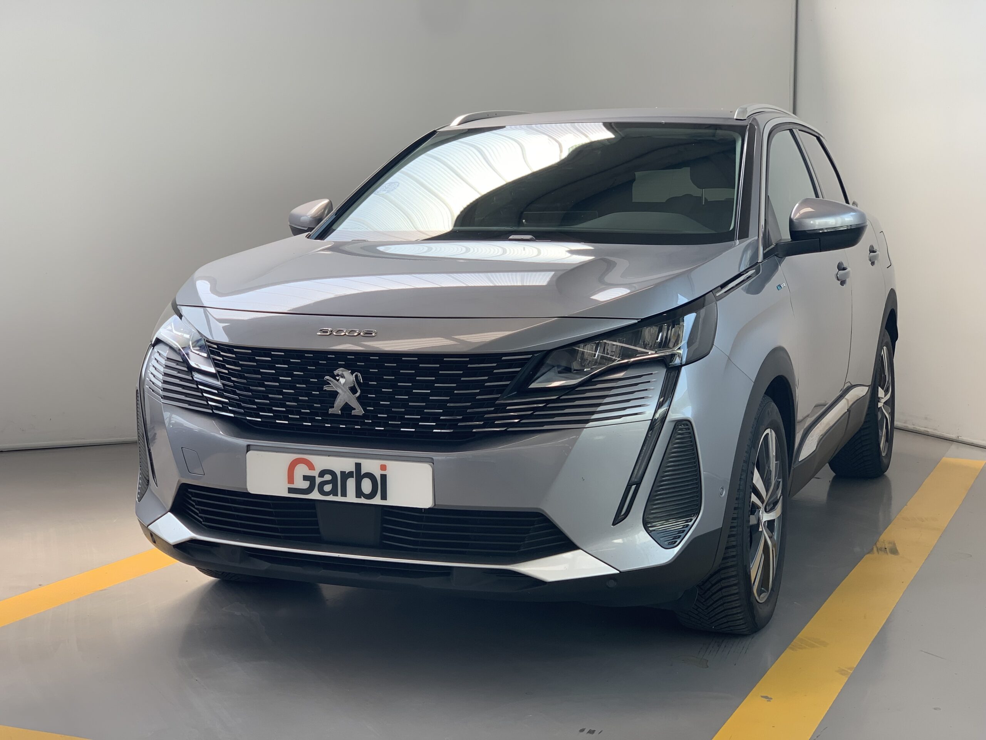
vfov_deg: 28.0
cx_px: 493
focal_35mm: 52
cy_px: 370
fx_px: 1481
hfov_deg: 36.8
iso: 16
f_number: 2.4
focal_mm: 6
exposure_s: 1/86
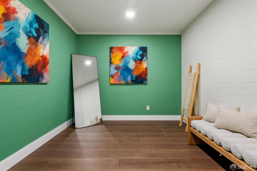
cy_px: 86
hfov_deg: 90.0
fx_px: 128
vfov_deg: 67.4
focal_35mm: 18
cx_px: 128
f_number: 16
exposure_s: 1/1.67
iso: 250
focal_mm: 18
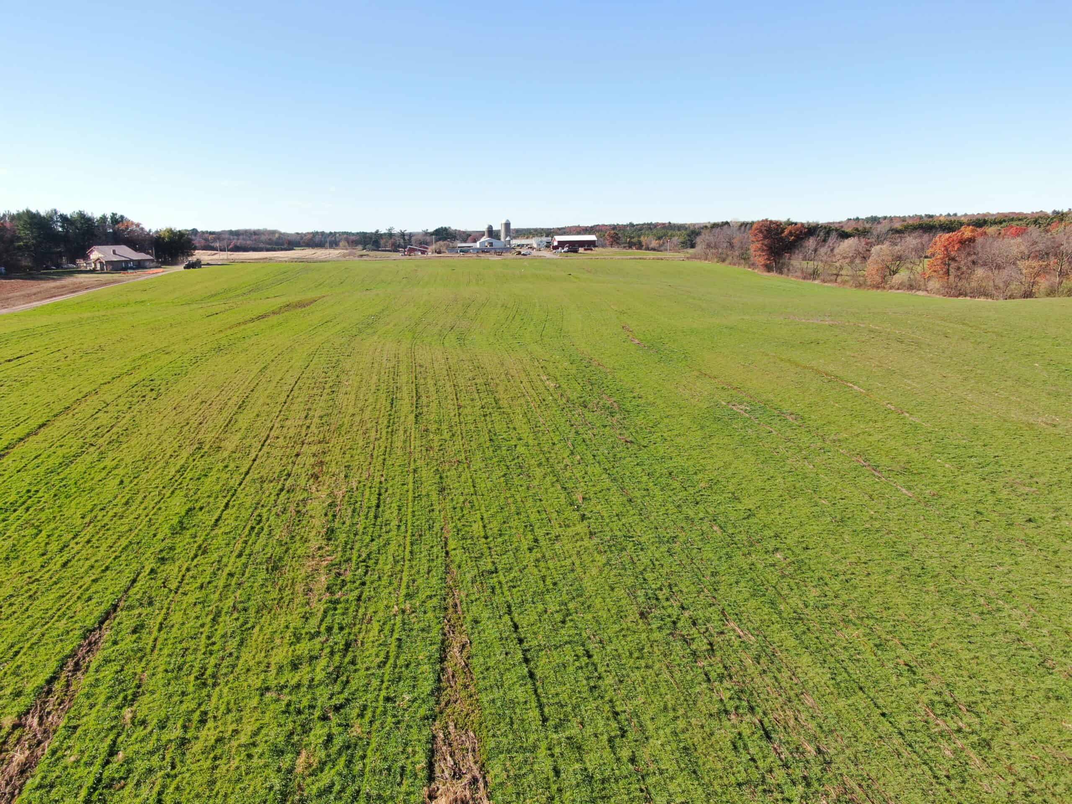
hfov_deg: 71.6
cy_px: 402
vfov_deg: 56.8
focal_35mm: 24
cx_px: 536
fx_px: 743
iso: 100
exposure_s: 1/640
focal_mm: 4.39
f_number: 2.8
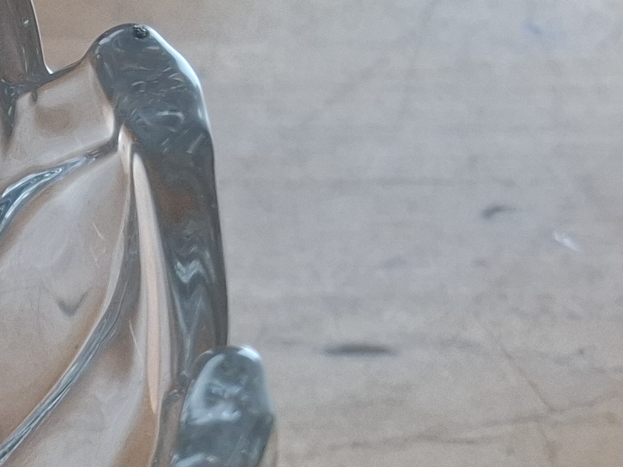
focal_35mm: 115
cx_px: -721
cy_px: 611
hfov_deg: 13.8
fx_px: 2070
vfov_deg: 12.5
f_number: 1.8
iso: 125
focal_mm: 5.54
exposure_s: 1/100
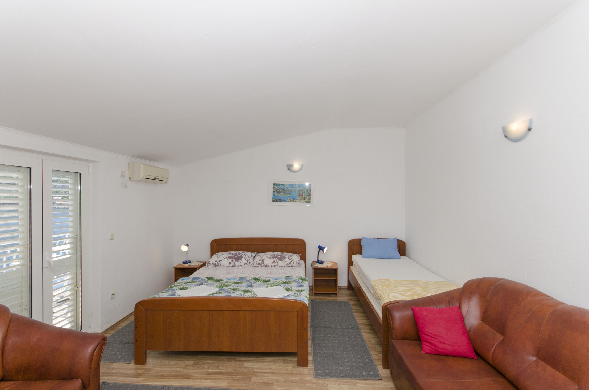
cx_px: 294
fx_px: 245
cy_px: 195
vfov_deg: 77.1
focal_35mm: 15
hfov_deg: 100.5
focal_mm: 10
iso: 250
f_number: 8
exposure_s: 1/200
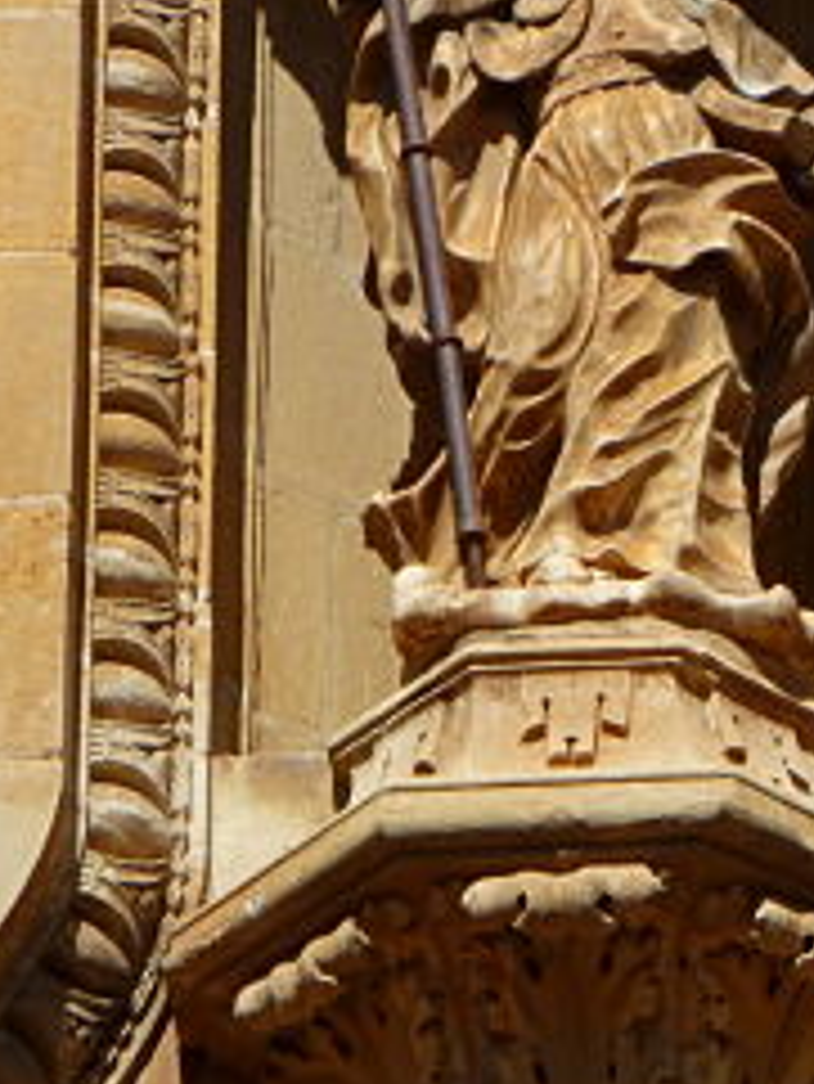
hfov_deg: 3.1
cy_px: 178
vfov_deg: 4.2
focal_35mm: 473
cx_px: 589
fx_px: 14817
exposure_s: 1/640
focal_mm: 38.2
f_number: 5.6
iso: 100
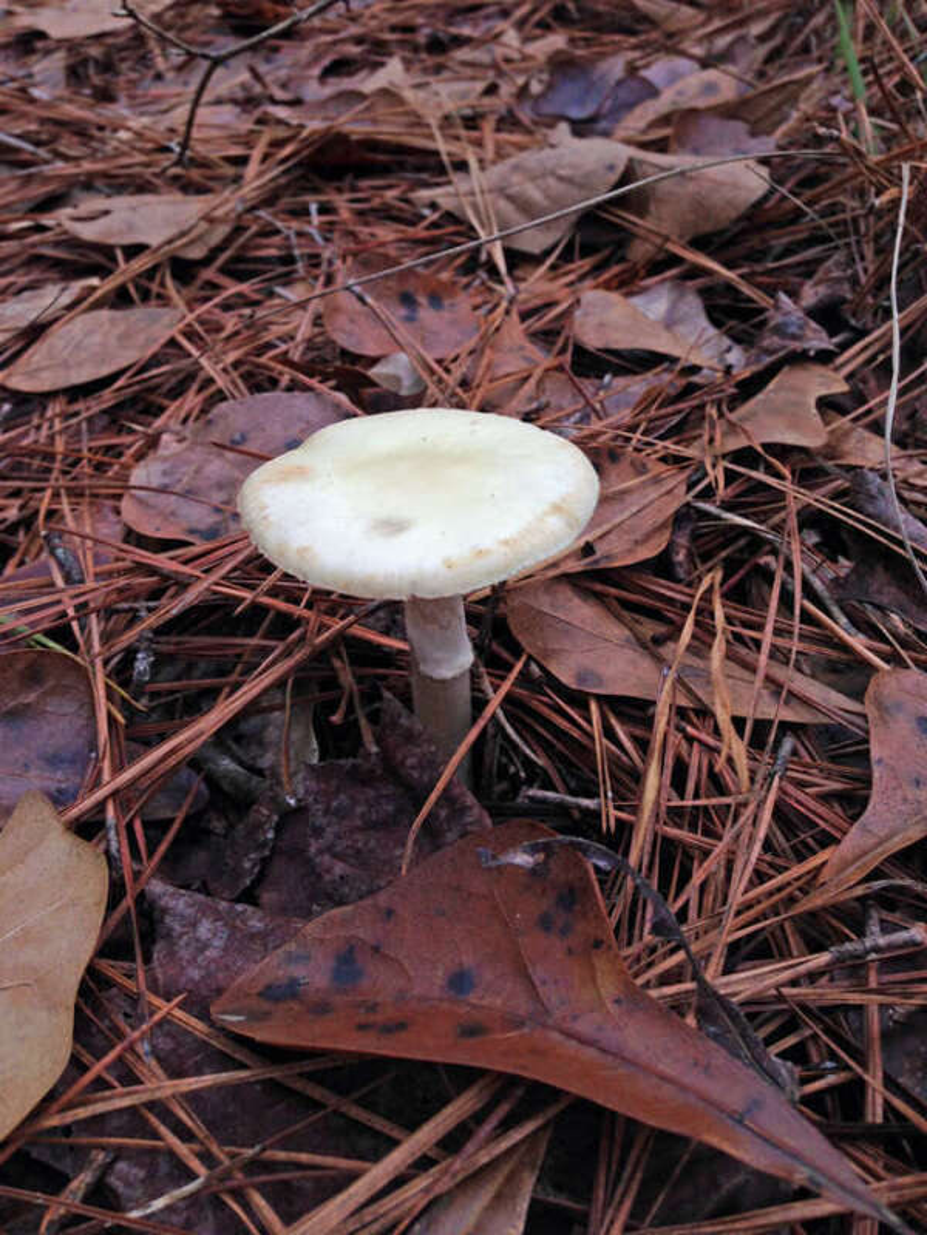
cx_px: 464
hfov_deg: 42.9
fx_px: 1178
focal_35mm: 33
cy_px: 618
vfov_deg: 55.4
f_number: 2.4
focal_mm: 4.12
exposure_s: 1/384
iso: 50
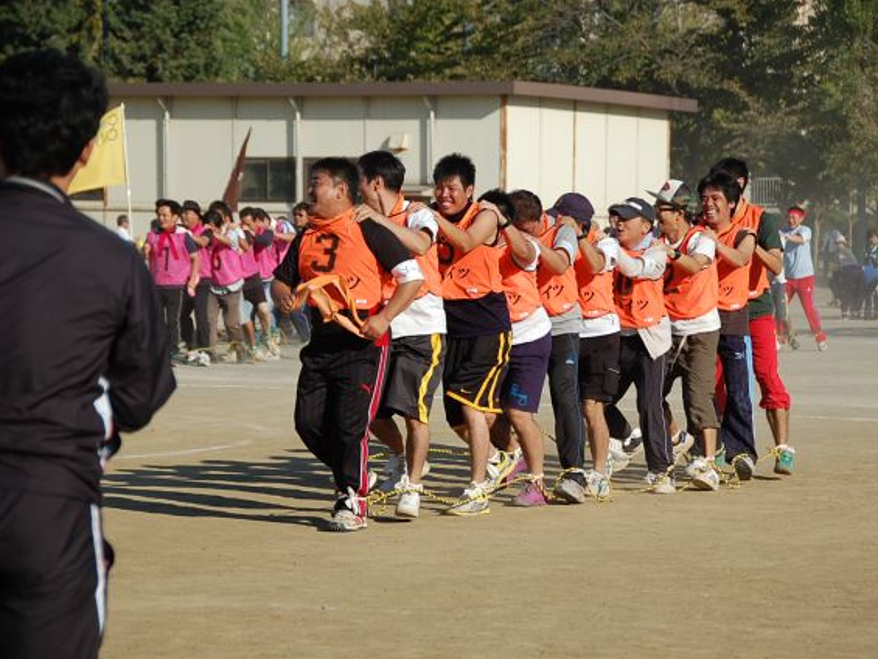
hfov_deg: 13.4
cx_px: 491
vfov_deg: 10.1
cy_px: 330
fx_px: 3729
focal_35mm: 147
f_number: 5.3
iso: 200
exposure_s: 1/1250
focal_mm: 90
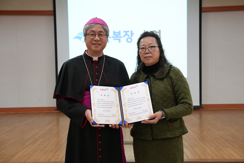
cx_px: 122
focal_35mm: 45
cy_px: 82
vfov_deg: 29.9
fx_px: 305
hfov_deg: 43.6
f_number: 4
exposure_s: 1/160
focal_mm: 45
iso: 1000
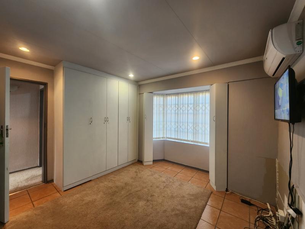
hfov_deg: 106.2
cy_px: 114
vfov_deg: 89.9
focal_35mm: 13
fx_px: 115
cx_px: 152
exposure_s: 1/50
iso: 200
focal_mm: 2.2
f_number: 2.2
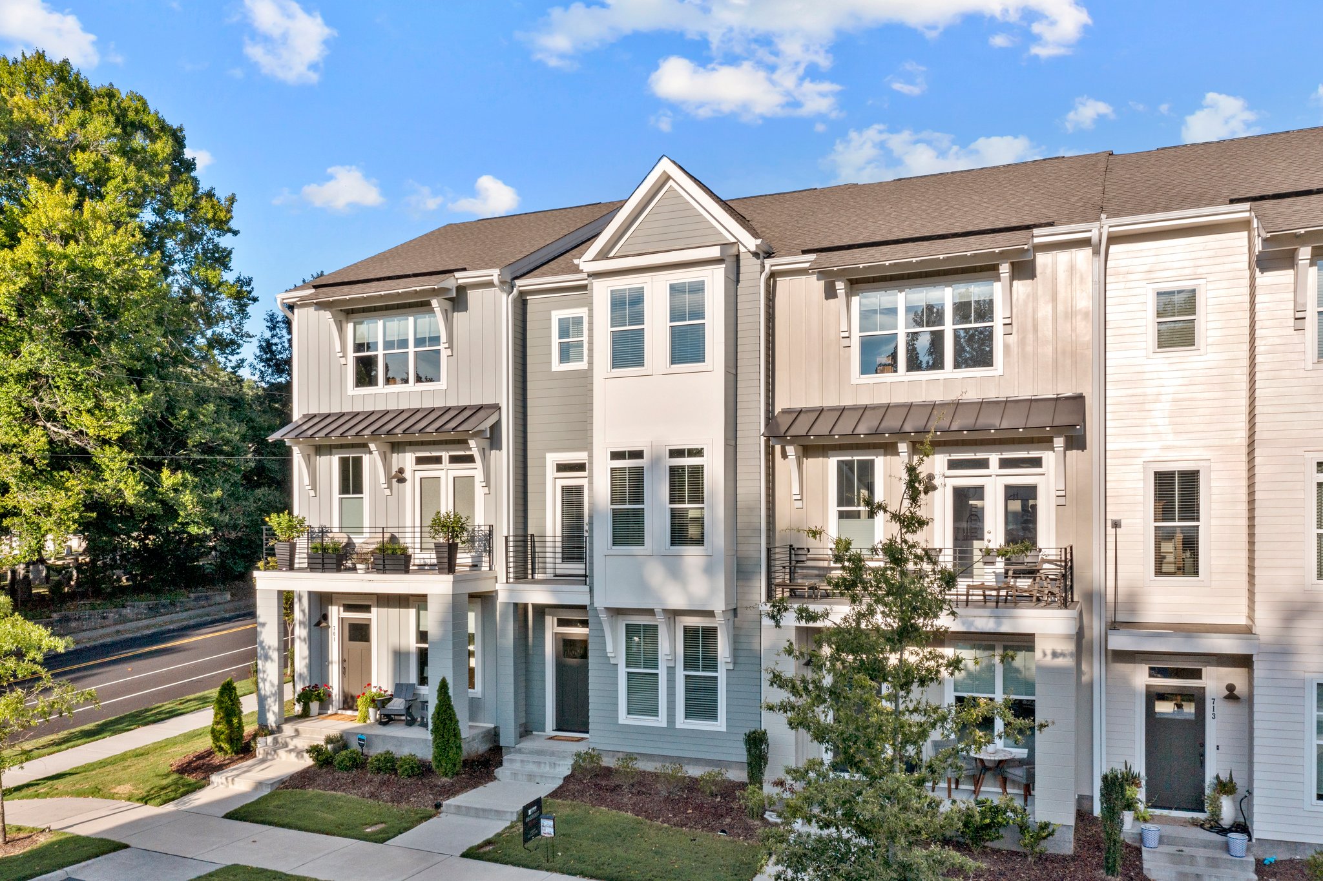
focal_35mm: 28
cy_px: 440
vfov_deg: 46.4
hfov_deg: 65.5
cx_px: 662
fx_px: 1029
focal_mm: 10.26
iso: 100
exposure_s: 1/800
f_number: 6.3
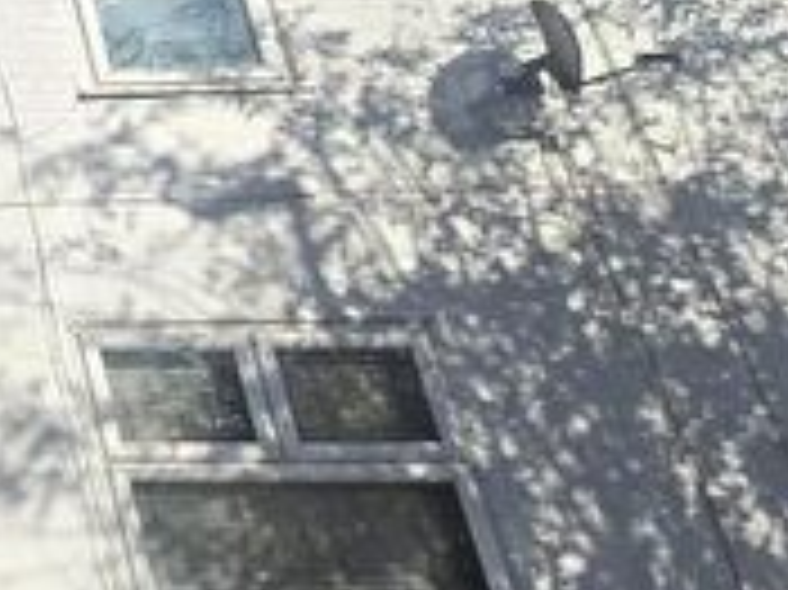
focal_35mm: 52
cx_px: -774
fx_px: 1183
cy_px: 83
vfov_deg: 27.2
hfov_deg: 19.7
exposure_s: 1/2524
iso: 50
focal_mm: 2.2
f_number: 2.2
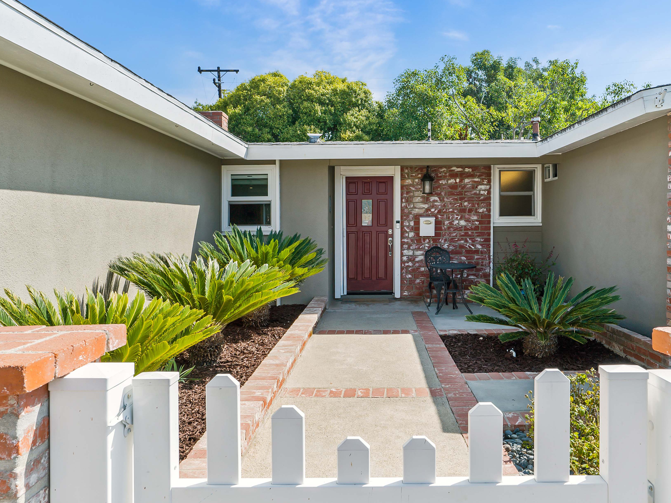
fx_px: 485
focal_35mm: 25
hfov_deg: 69.3
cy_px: 217
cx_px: 364
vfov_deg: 54.7
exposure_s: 1/80
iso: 100
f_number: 13
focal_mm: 20
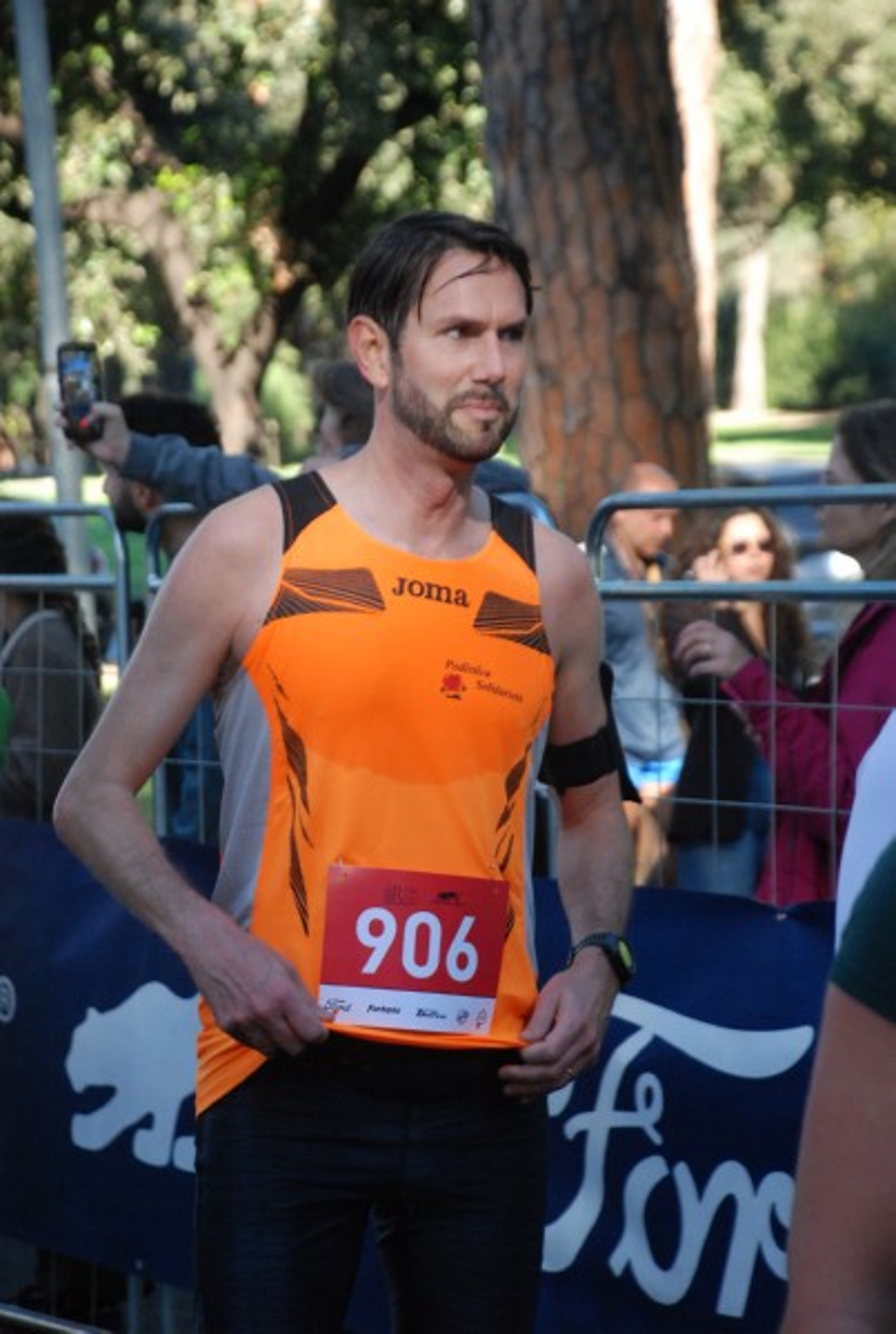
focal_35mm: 66
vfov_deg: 30.4
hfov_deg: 20.7
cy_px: 667
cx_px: 448
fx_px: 2451
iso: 1000
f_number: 4.8
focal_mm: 44
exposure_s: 1/320
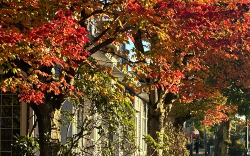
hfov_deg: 11.9
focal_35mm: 176
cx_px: 189
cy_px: 63
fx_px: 1199
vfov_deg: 7.5
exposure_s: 1/121
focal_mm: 9
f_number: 2.8
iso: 25
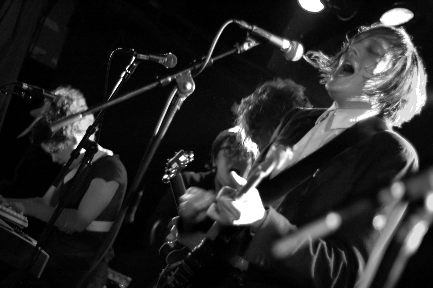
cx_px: 216
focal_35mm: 75
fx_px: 902
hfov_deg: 27.0
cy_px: 144
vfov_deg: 18.2
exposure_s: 1/80
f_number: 1.8
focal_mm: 50
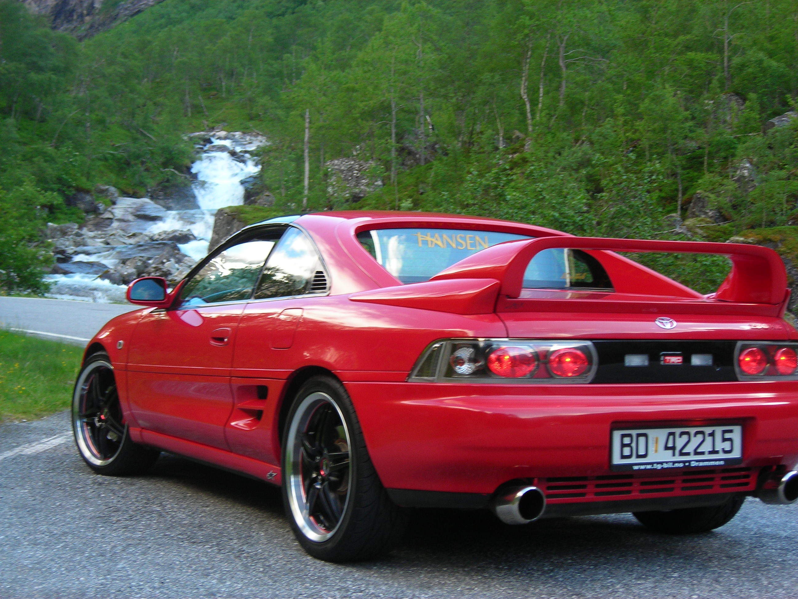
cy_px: 300
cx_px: 399
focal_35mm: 65
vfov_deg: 22.6
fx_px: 1498
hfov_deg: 29.8
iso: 50
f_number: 3.9
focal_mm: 10.8
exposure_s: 1/47.4
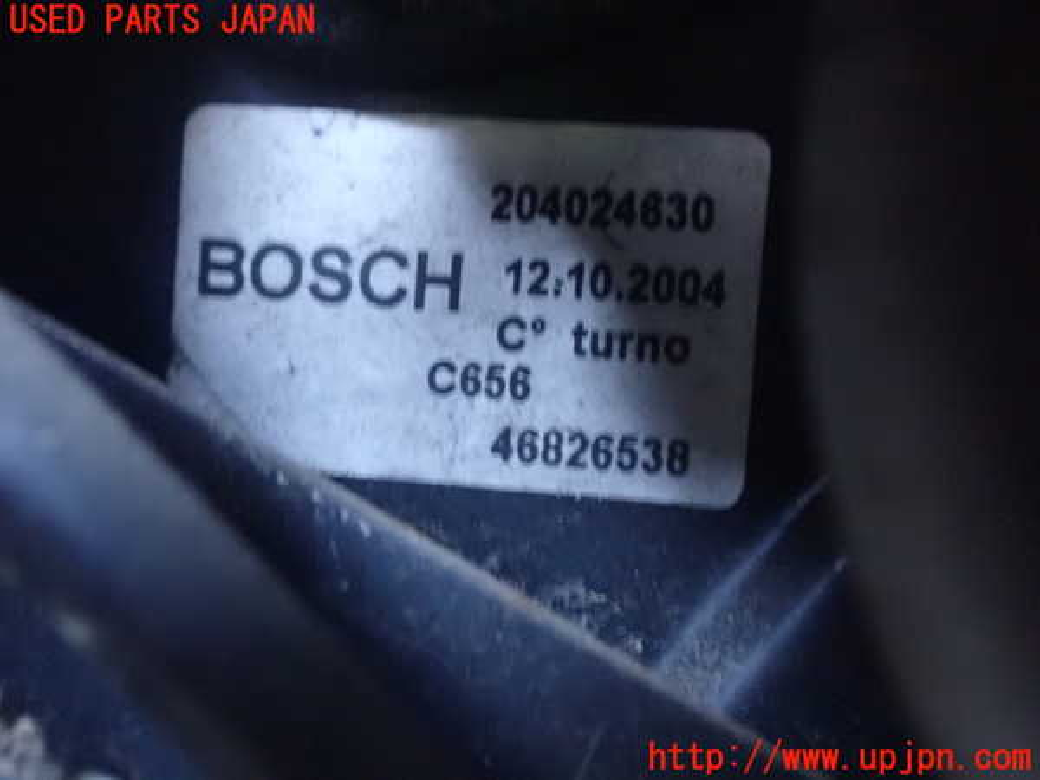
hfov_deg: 42.9
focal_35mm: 44
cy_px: 390
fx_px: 1322
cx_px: 520
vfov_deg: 32.9
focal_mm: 7.84
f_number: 11
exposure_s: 1
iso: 1600
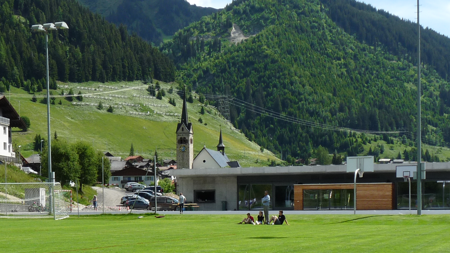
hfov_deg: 27.7
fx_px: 907
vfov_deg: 15.6
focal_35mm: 76
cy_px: 248
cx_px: 154
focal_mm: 6.2
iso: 100
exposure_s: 1/400
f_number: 5.6
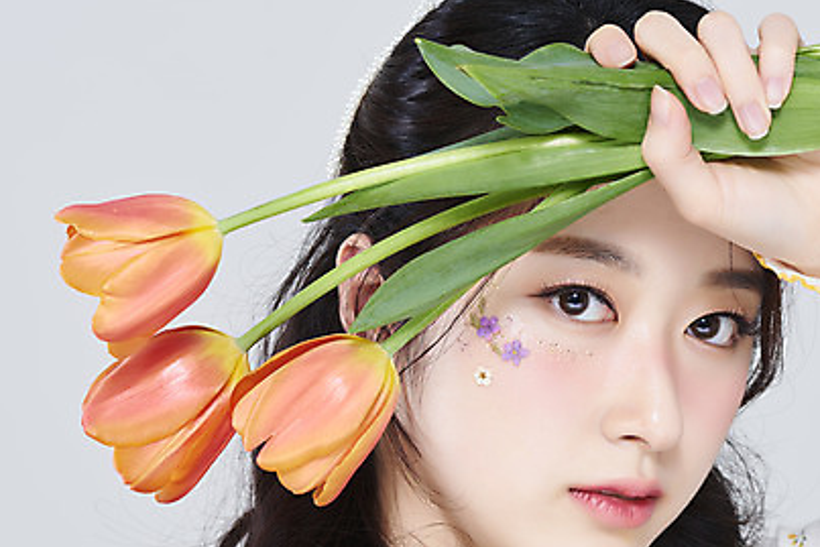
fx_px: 3554
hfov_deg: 13.2
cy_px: 370
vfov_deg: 8.8
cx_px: 479
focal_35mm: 156
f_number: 11
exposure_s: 1/125
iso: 64
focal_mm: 105
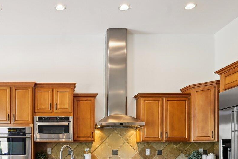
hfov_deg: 51.0
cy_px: 151
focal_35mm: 36
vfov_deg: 34.2
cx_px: 60
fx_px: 238
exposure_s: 1/5
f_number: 8
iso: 125
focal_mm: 14
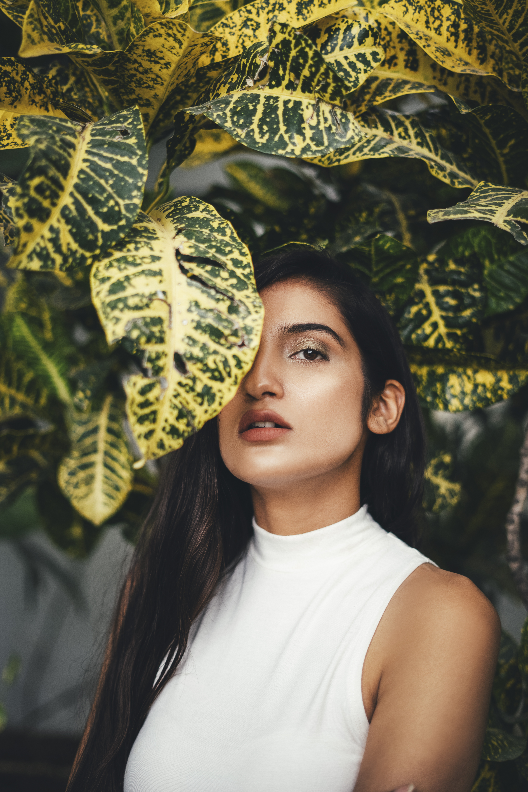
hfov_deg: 27.0
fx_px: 1100
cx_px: 264
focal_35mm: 50
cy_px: 396
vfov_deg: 39.6
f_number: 1.8
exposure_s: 1/400
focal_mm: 50
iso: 125
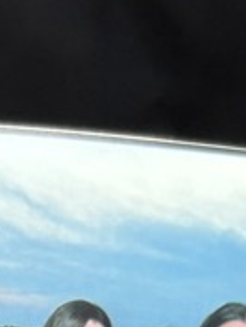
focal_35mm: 176
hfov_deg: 8.4
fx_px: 1666
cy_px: 759
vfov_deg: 10.0
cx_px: 81
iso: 125
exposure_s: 1/122
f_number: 1.6
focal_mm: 5.96
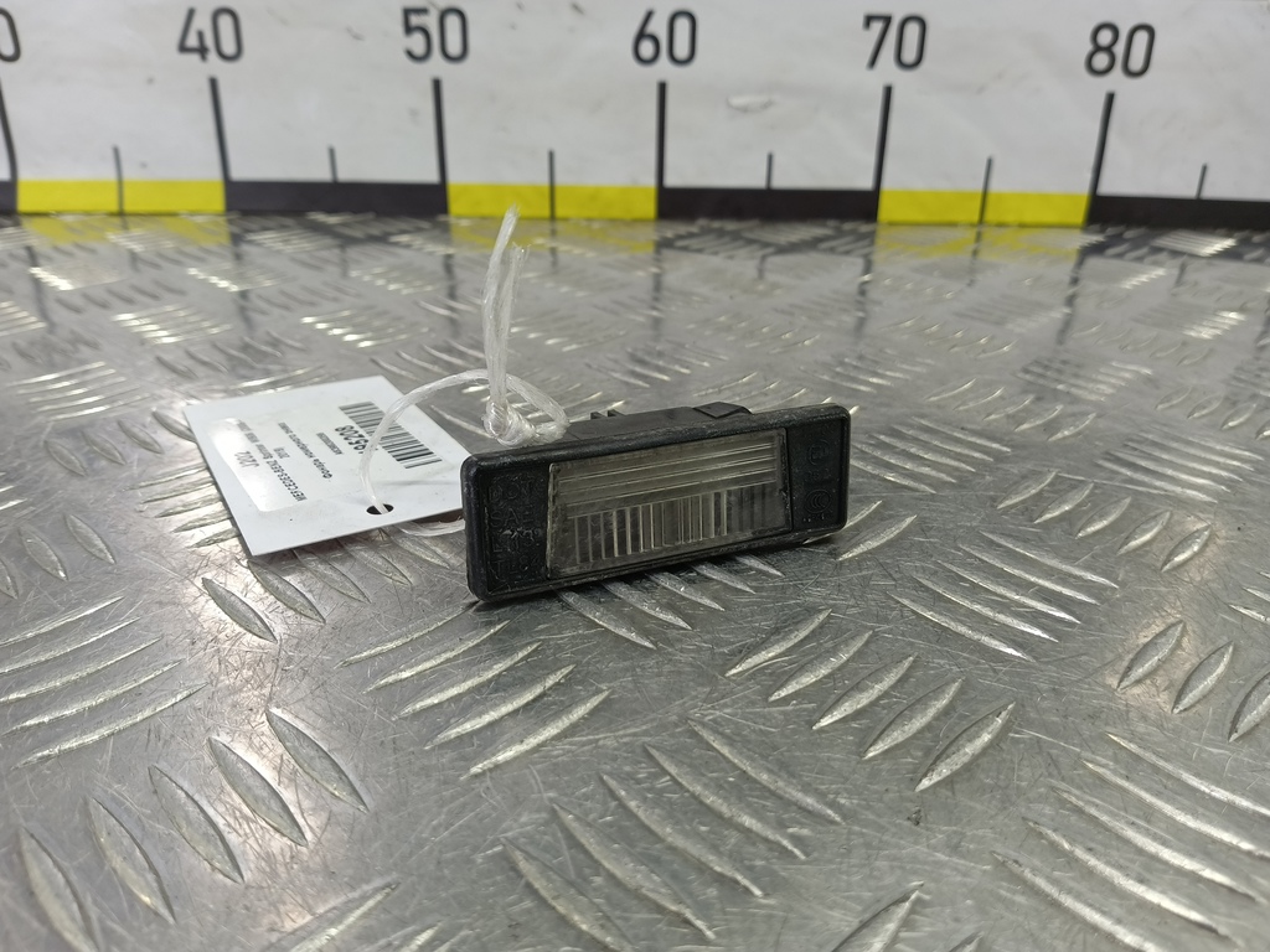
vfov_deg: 58.9
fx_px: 844
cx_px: 635
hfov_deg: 73.9
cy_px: 476
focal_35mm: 23
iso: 116
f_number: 1.6
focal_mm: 4.11
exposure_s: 1/50
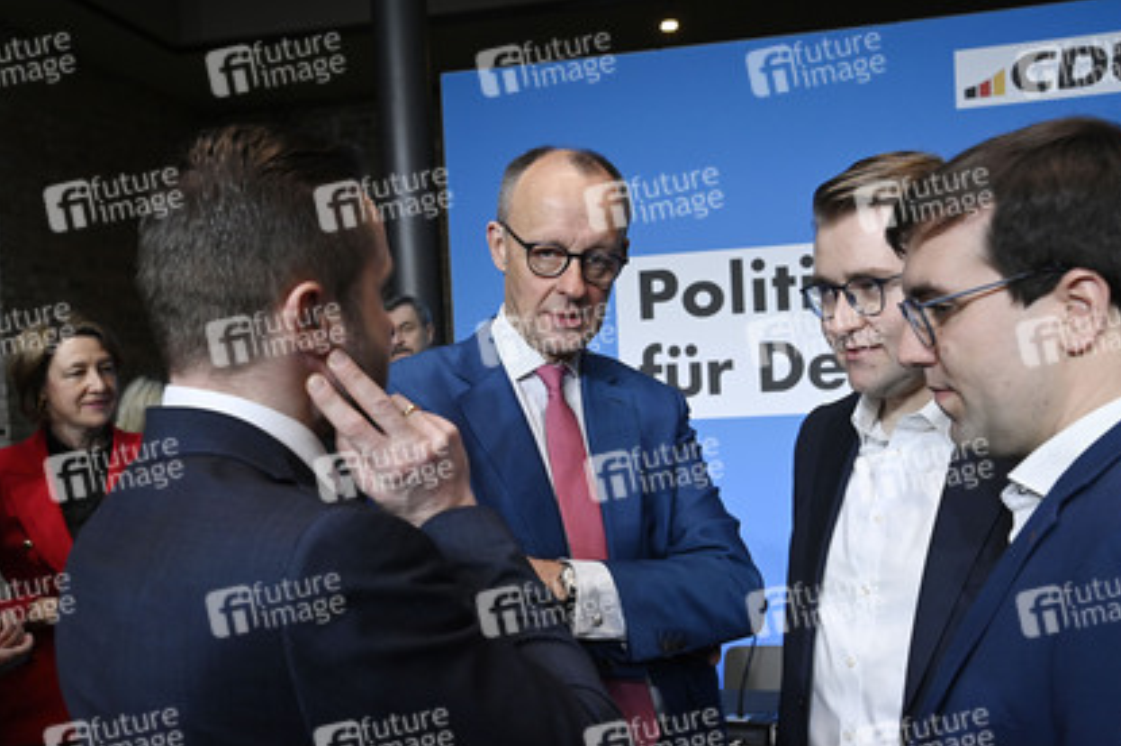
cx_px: 582
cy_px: 403
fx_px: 1182
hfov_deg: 50.7
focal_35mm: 38
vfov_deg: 35.0
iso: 3200
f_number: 6.3
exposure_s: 1/250
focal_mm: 35
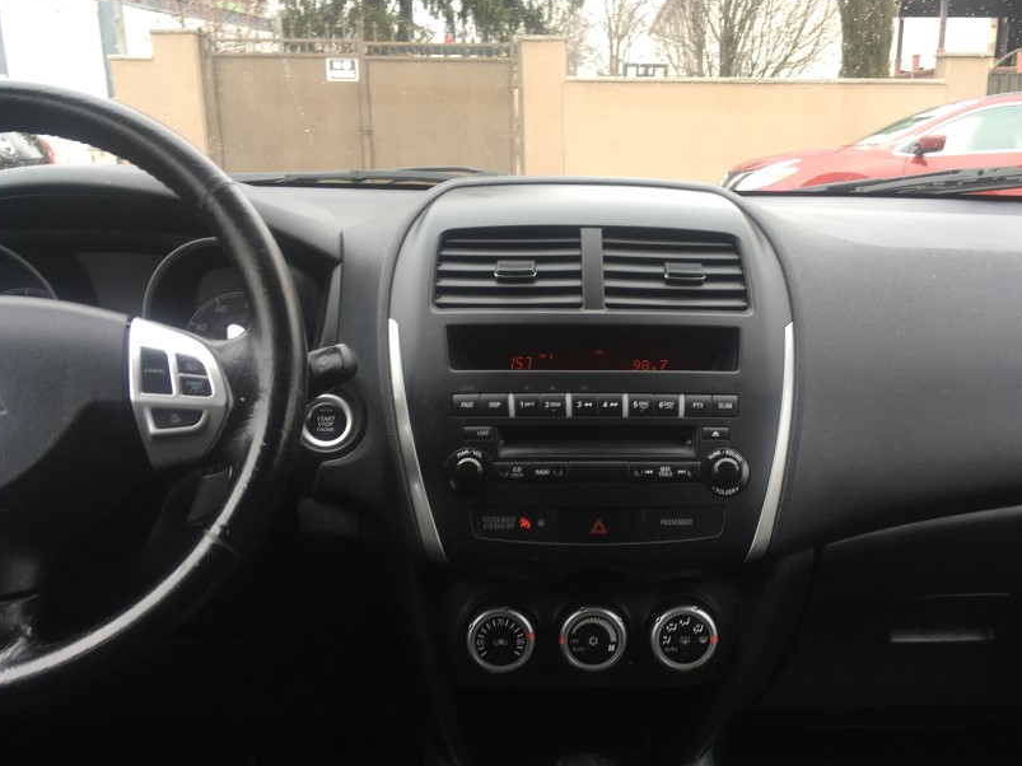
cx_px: 599
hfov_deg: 49.9
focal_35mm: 37
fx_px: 1092
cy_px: 481
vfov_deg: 38.4
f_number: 2.2
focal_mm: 4.15
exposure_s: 1/120
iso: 25
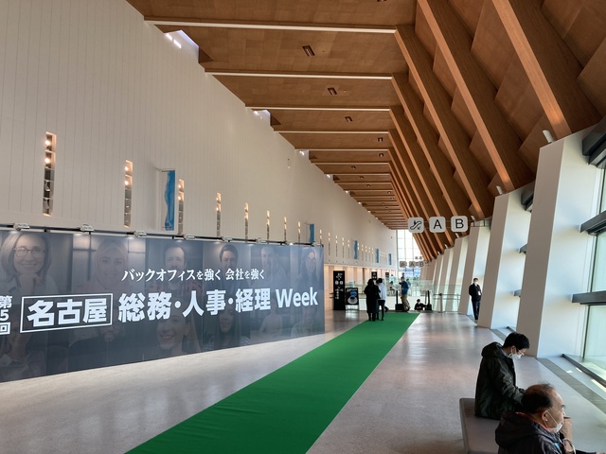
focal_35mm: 28
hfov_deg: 63.4
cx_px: 303
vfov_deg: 49.7
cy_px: 227
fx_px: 490
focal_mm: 3.99
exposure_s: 1/121
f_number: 1.8
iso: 50
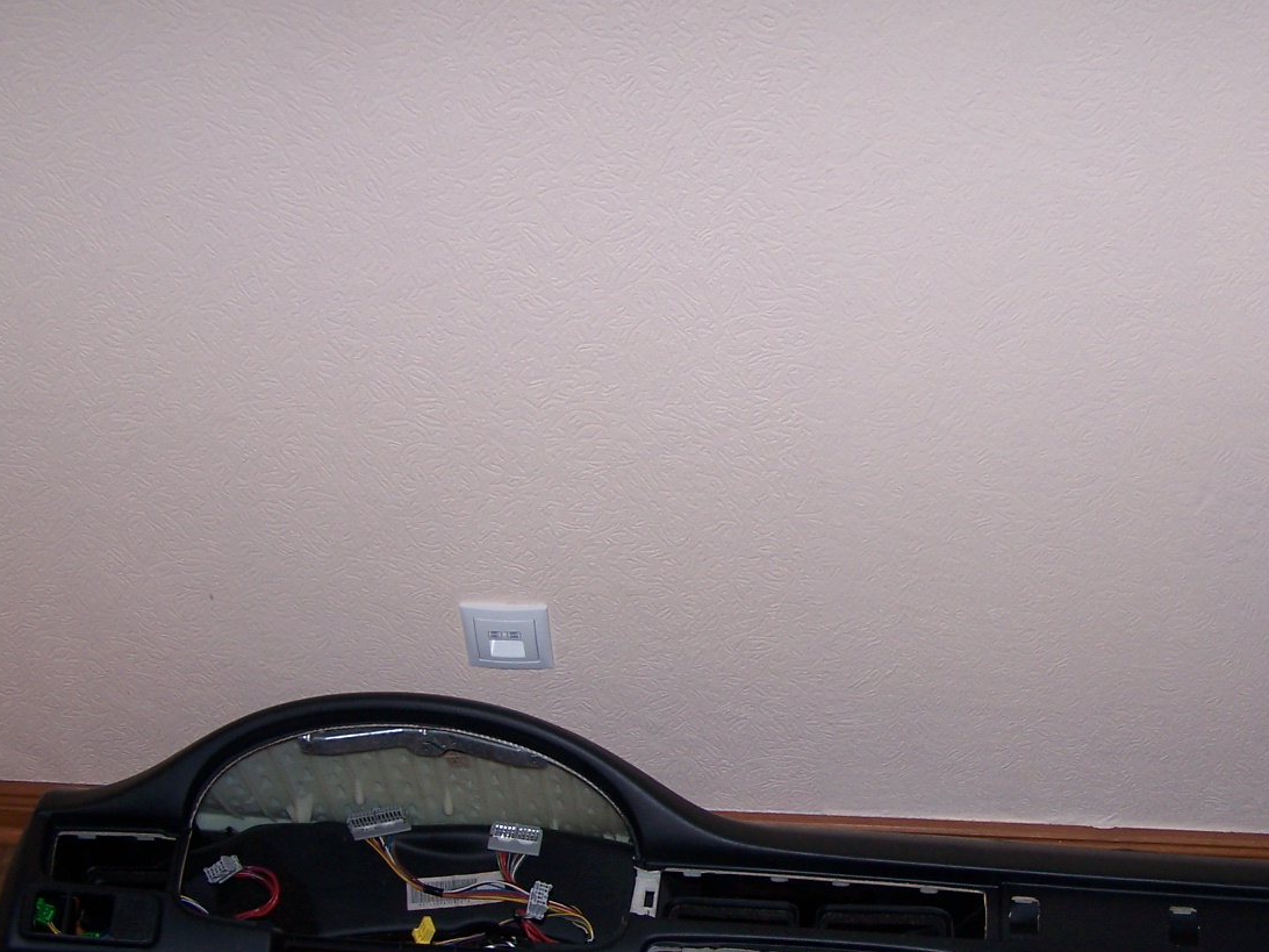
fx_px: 1980
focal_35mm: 54
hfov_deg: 35.3
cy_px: 657
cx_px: 816
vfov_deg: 26.8
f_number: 2.8
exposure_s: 1/60
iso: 80
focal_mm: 6.3
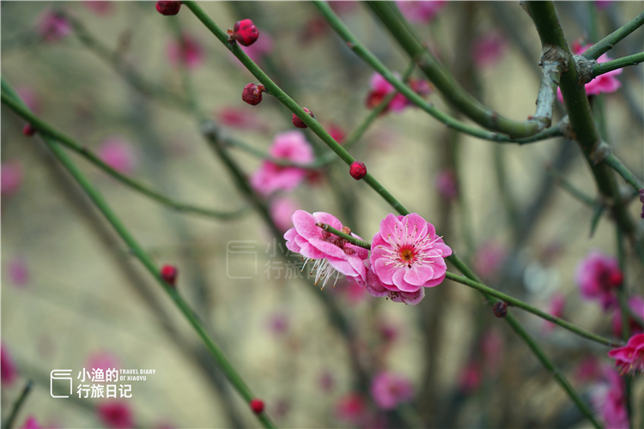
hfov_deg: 36.2
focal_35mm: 55
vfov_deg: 24.6
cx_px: 322
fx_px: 984
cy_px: 214
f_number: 5
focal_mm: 55
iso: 125
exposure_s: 1/160
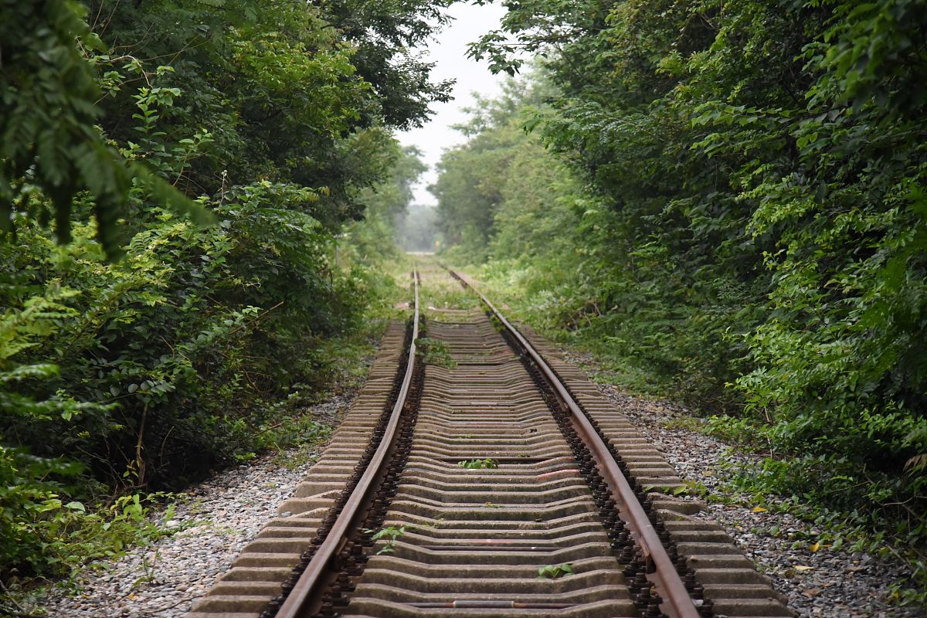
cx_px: 464
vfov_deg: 13.0
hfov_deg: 19.5
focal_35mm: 105
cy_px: 309
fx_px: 2704
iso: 3200
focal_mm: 105
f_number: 4
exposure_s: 1/500
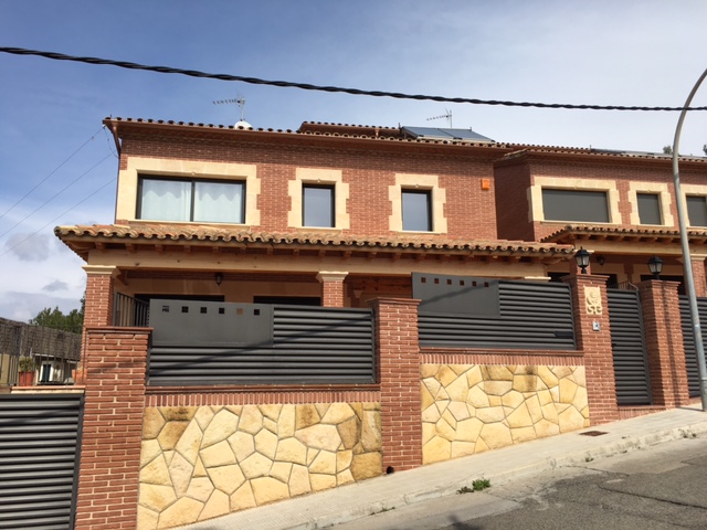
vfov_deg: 48.2
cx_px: 354
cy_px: 265
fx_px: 592
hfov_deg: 61.7
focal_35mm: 29
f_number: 2.2
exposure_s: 1/2198
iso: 25
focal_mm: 4.15
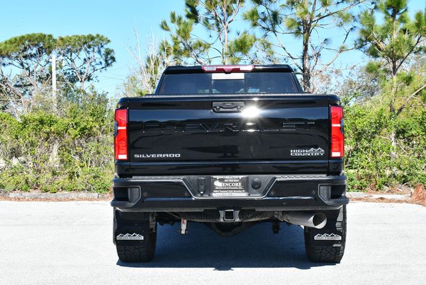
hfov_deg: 32.4
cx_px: 213
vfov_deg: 22.0
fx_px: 734
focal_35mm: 62
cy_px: 142
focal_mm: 31
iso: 160
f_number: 8
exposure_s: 1/250
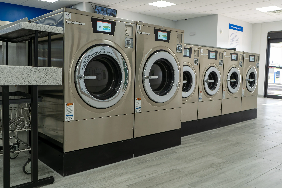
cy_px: 90
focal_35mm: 32
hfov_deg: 58.7
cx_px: 142
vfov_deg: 41.1
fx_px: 251
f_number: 4
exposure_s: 1/60
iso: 200
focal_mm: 30
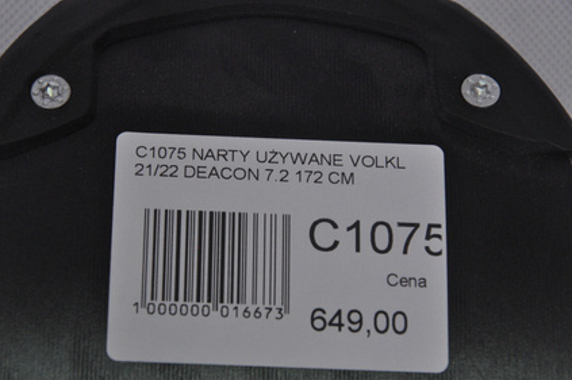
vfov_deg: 8.2
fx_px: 2659
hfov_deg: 12.3
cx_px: 272
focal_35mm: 168
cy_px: 198
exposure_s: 1/125
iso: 3200
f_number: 9.5
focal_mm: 105
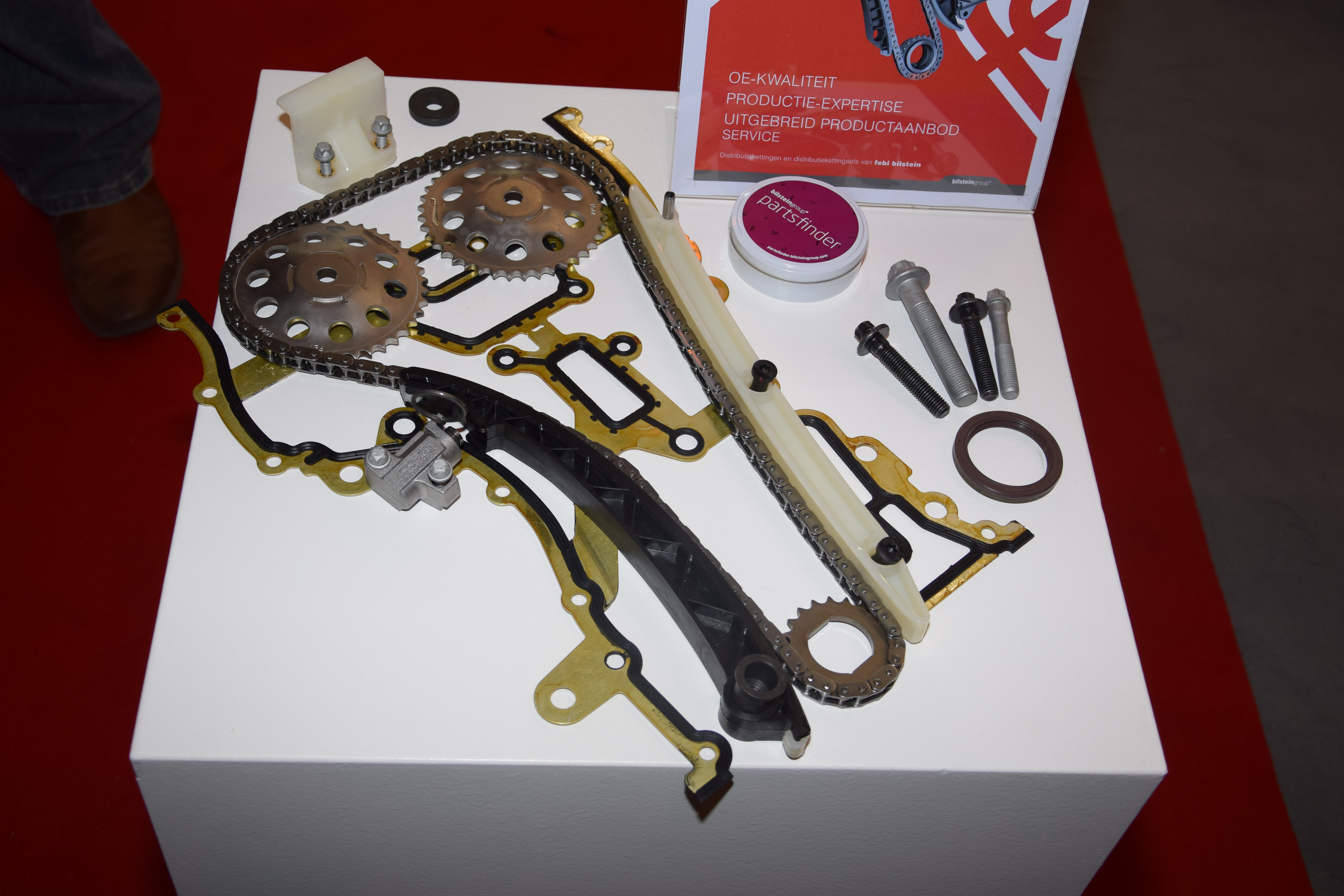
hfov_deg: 43.6
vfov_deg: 29.9
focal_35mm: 45
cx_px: 672
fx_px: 1680
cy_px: 448
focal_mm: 30
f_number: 5
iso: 360
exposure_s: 1/100
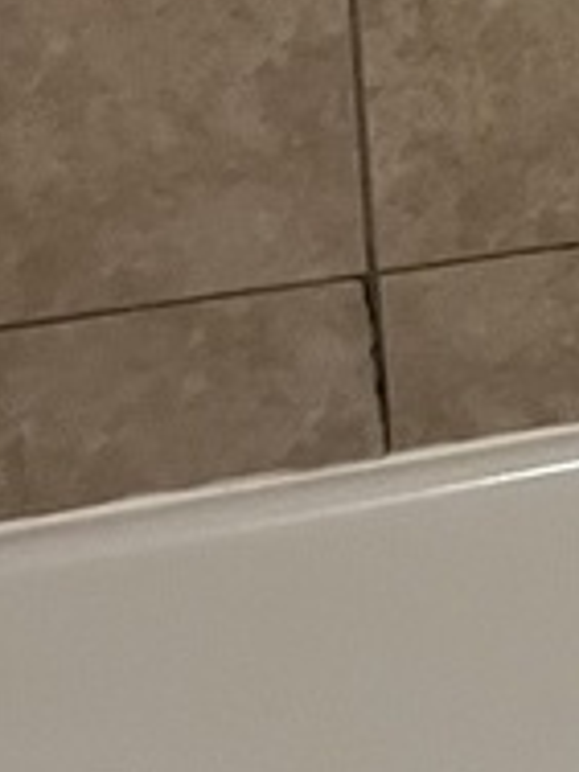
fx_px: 3323
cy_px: -82
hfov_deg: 8.5
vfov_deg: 13.0
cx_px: 1655
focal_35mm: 149
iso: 400
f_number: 1.6
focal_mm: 5.1
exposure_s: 1/60
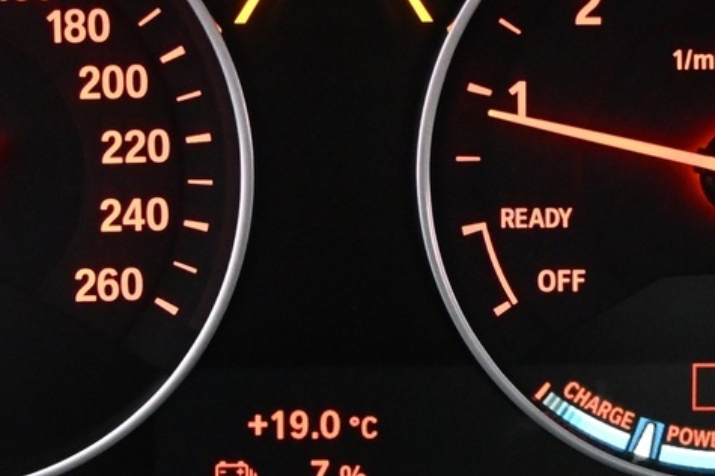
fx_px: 1982
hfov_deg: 20.4
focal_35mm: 100
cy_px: 194
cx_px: 283
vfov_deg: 13.7
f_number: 3.8
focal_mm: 19.5
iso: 4500
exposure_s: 1/60
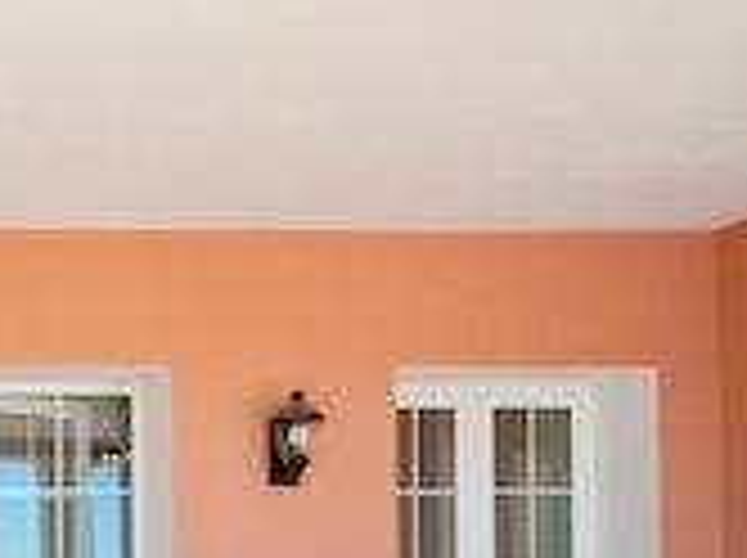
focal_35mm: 39
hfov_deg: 35.4
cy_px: 639
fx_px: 840
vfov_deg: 31.7
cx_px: -189
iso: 200
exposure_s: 1/1600
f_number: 3.5
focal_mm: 14
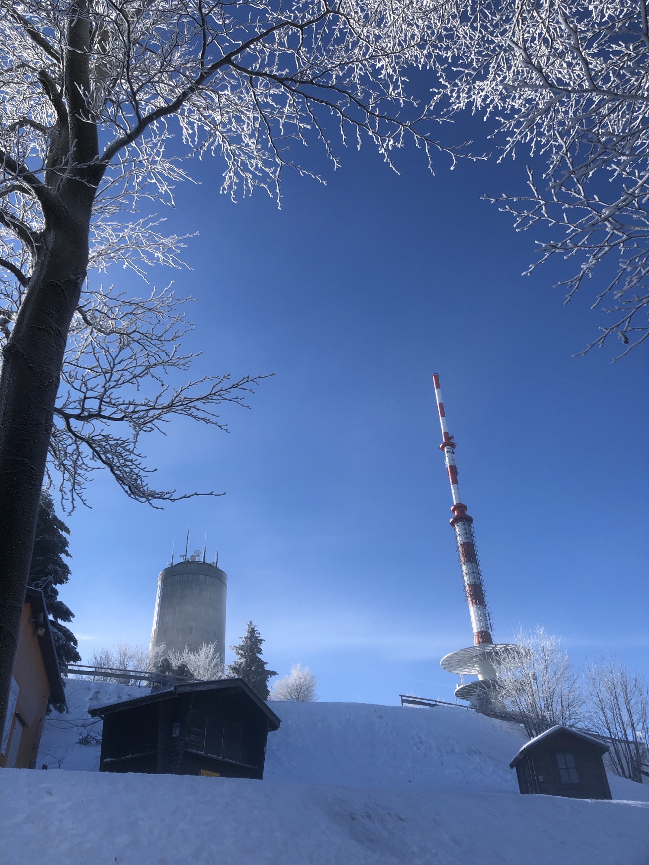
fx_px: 700
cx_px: 324
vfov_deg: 63.4
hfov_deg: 49.7
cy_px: 432
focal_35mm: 28
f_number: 1.8
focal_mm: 4
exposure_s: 1/2088
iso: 20
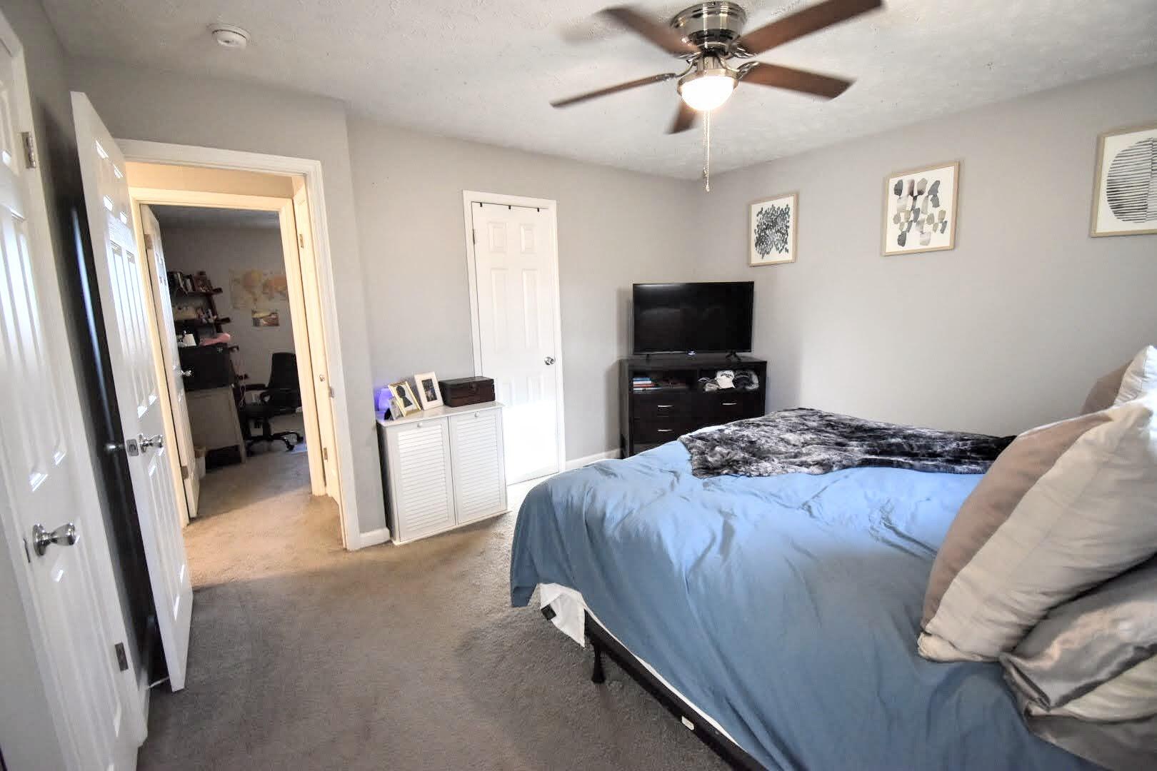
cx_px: 578
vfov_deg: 77.3
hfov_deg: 100.4
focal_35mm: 15
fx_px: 482
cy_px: 386
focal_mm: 10
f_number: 4.5
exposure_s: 1/60
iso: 1400
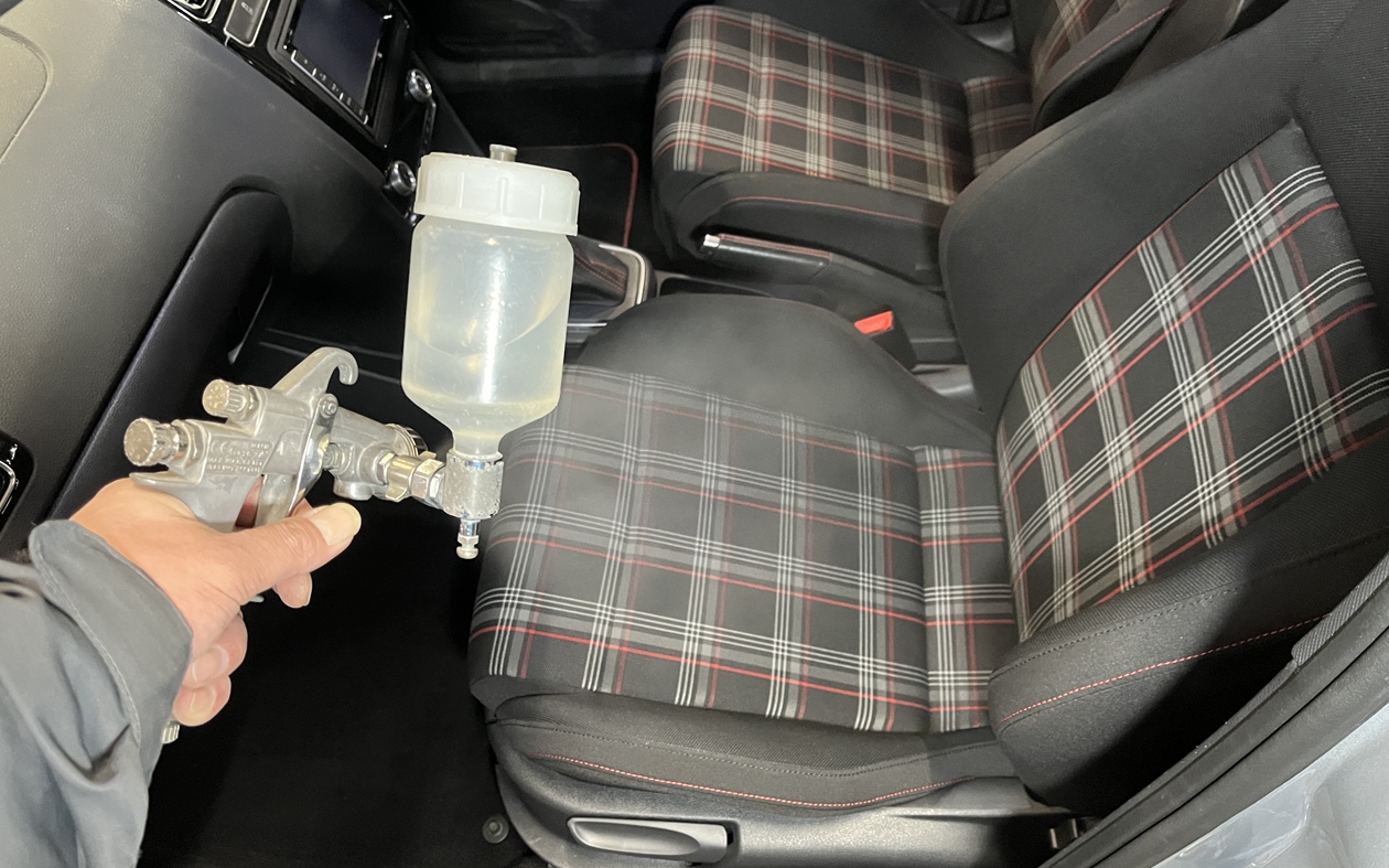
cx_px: 687
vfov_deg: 44.5
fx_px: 1060
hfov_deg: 66.5
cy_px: 463
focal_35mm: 28
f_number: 1.6
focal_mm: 5.1
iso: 640
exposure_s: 1/40
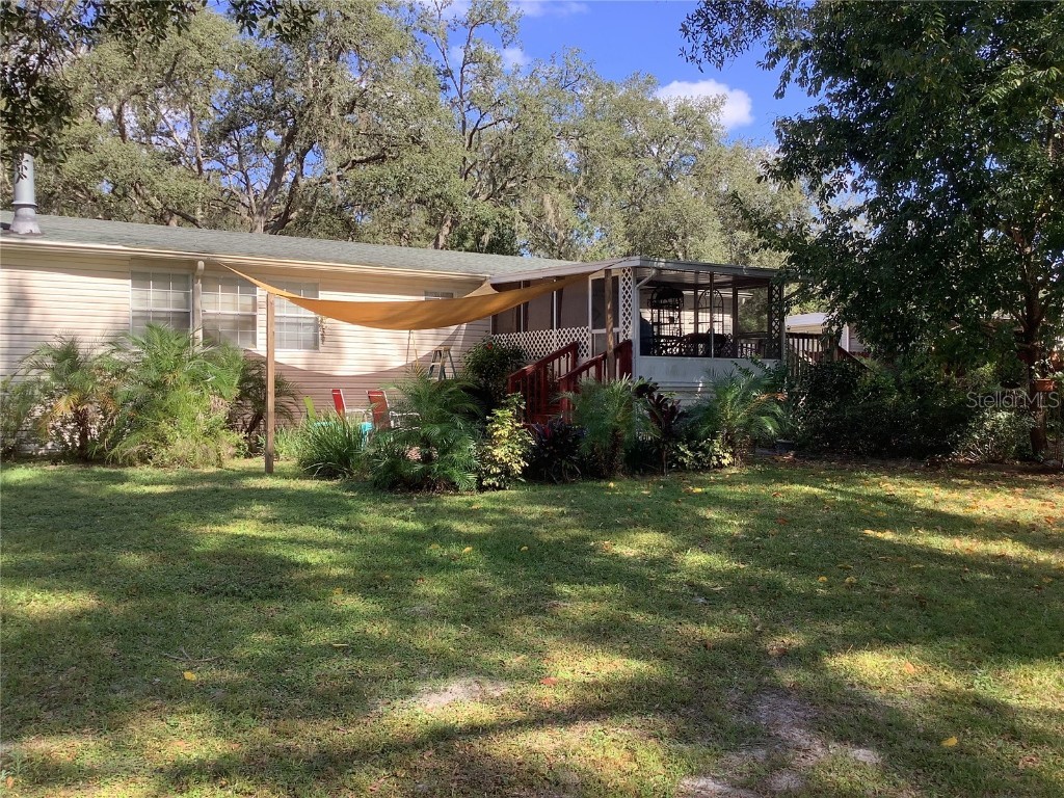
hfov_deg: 58.4
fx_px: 953
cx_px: 532
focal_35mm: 31
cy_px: 399
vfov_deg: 45.4
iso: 25
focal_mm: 3.3
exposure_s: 1/282
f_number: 2.4
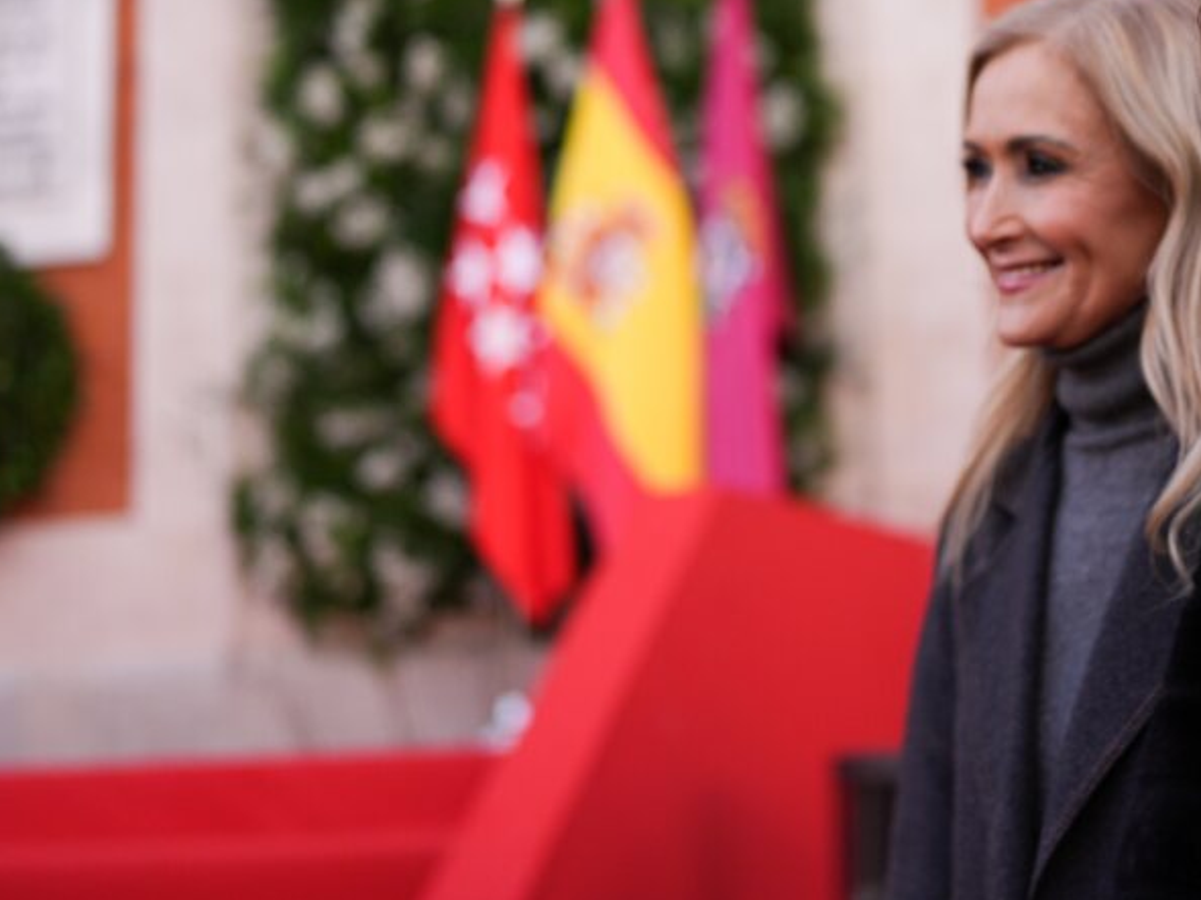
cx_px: 894
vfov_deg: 19.9
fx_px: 2532
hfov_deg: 26.4
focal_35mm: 73
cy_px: 164
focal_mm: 35
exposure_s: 1/6400
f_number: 1.4
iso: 250
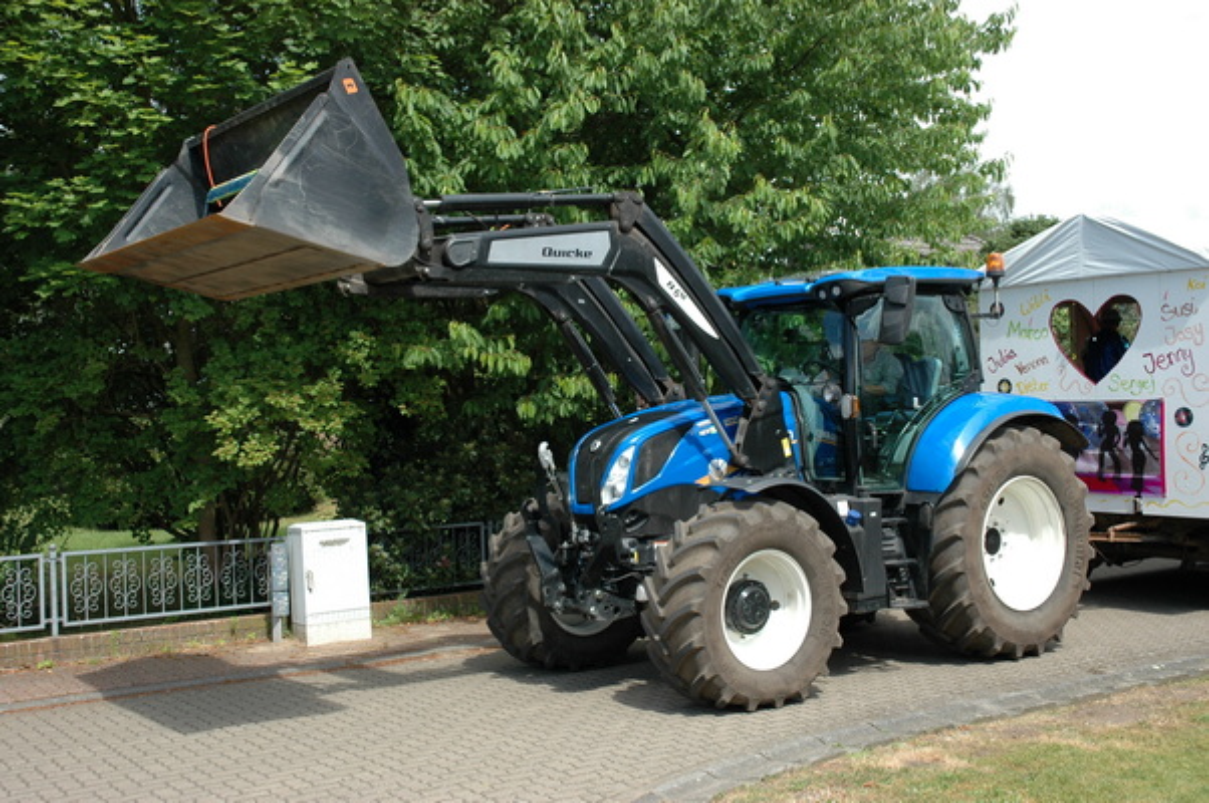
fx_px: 1359
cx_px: 604
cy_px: 402
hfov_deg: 48.0
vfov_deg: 32.9
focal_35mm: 40
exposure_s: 1/250
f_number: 8
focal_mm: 27
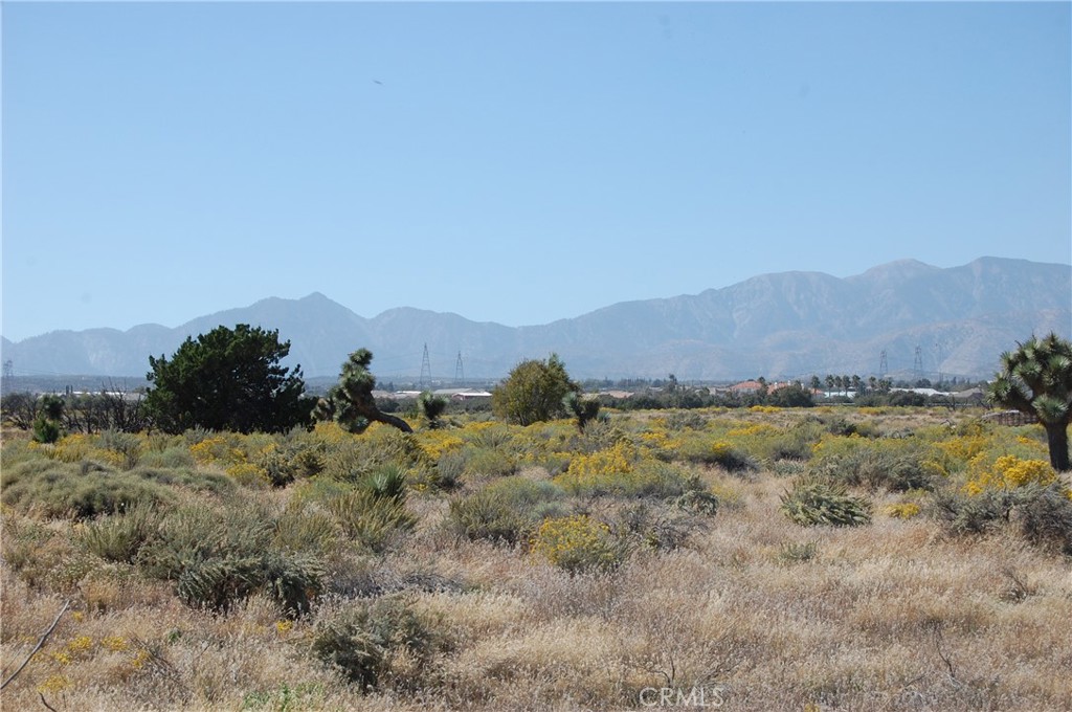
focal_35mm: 82
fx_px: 2454
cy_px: 356
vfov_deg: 16.5
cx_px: 536
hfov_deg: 24.6
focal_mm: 55
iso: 200
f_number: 9
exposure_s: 1/320
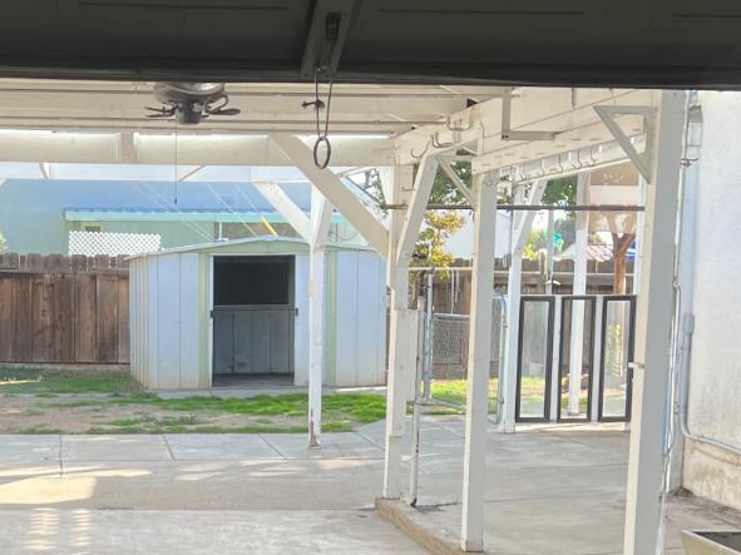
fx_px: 1413
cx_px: 137
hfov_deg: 28.7
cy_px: 427
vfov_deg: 22.0
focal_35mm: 66
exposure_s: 1/769
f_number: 1.5
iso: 50
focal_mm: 5.7
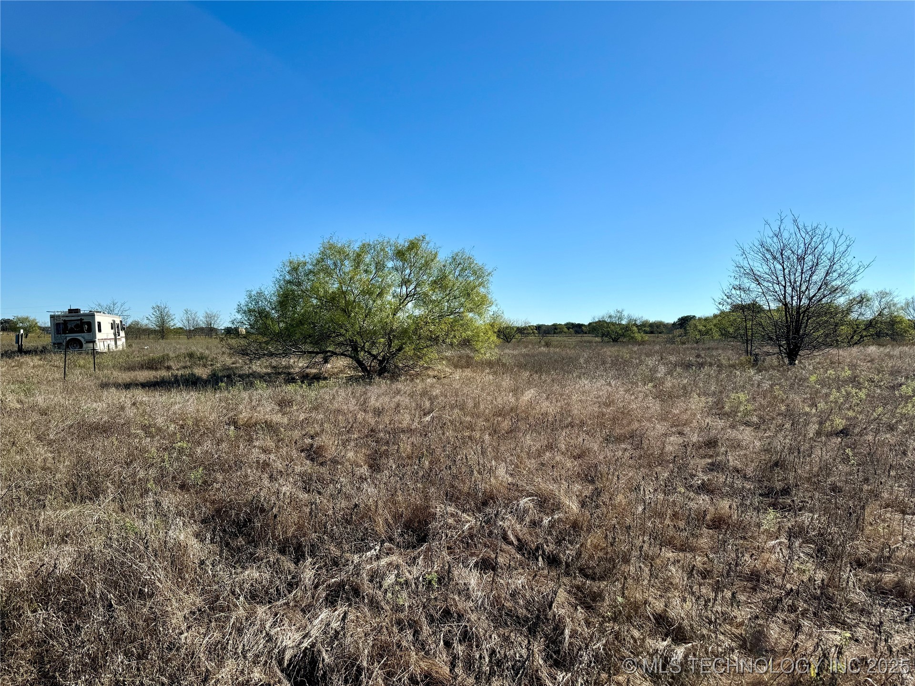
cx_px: 458
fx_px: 634
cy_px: 343
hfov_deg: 71.6
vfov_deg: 56.8
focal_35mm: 24
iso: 80
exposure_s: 1/6410
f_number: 1.78
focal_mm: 6.76
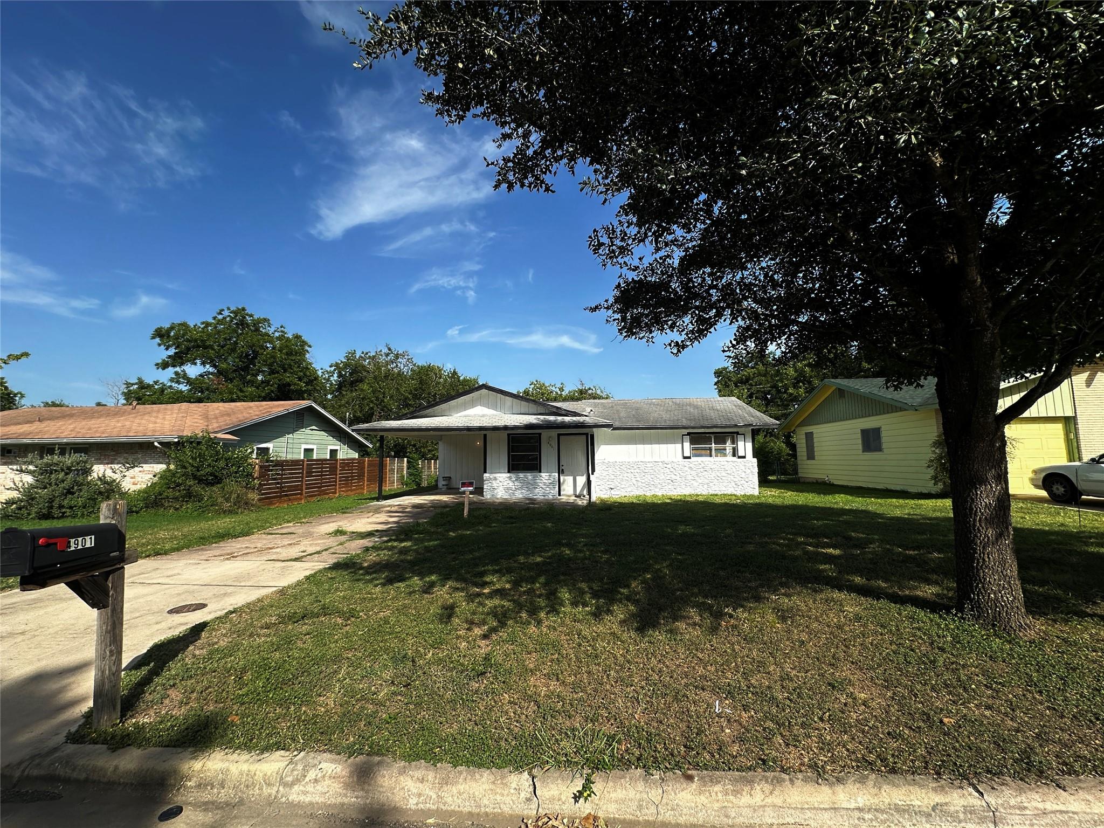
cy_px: 414
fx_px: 446
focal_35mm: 14
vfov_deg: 85.7
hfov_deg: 102.1
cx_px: 552
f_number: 2.2
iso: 50
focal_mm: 2.22
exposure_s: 1/1825
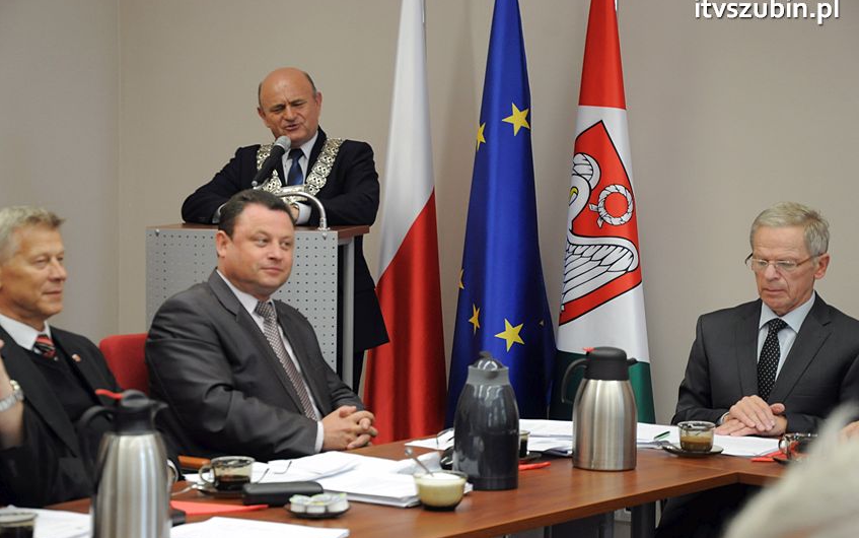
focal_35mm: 95
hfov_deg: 21.9
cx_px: 430
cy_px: 260
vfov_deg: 13.8
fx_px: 2225
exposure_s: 1/80
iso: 1000
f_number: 5.3
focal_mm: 62
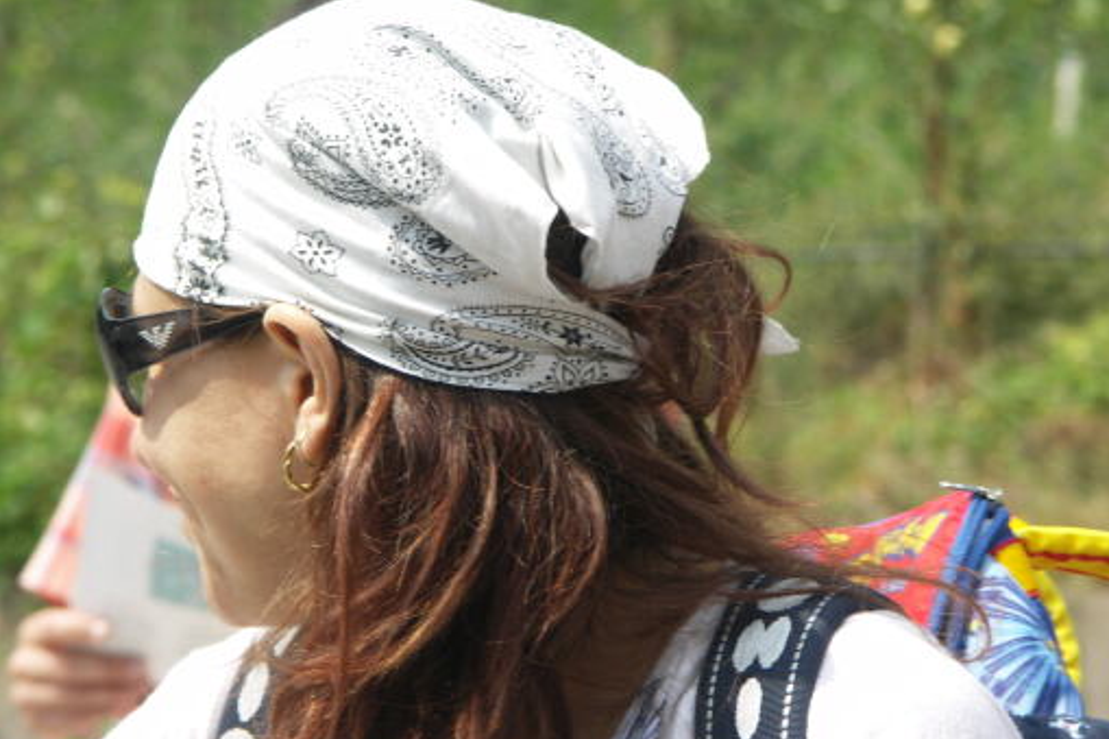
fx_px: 6251
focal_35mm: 203
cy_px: 327
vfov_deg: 6.8
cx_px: 556
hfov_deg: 10.1
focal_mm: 50.1
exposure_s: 1/200
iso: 50
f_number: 4.5
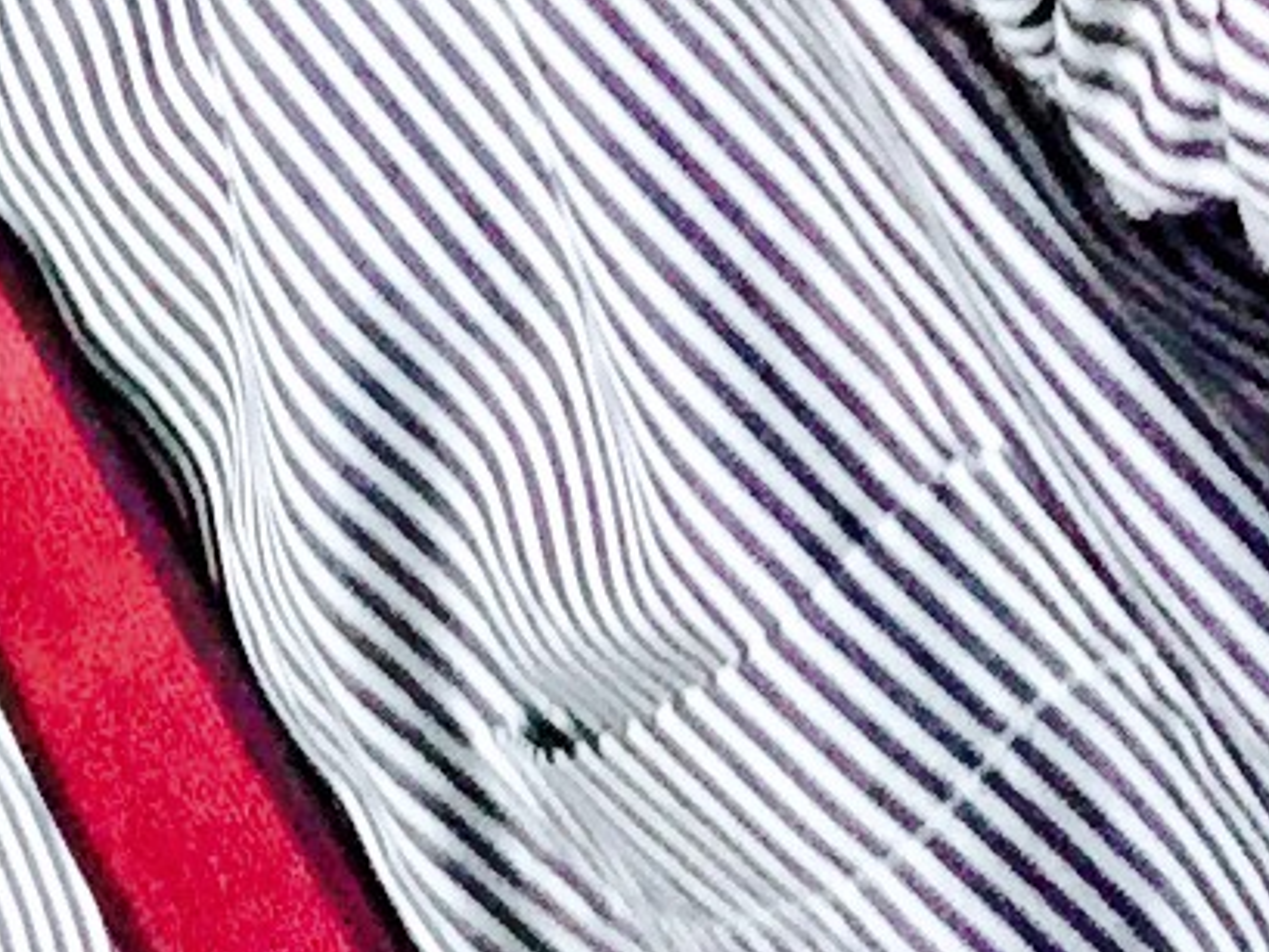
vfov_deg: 14.6
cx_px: -574
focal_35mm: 97
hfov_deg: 18.2
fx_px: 3557
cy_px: -313
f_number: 2.2
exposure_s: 1/17
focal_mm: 2.65
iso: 400
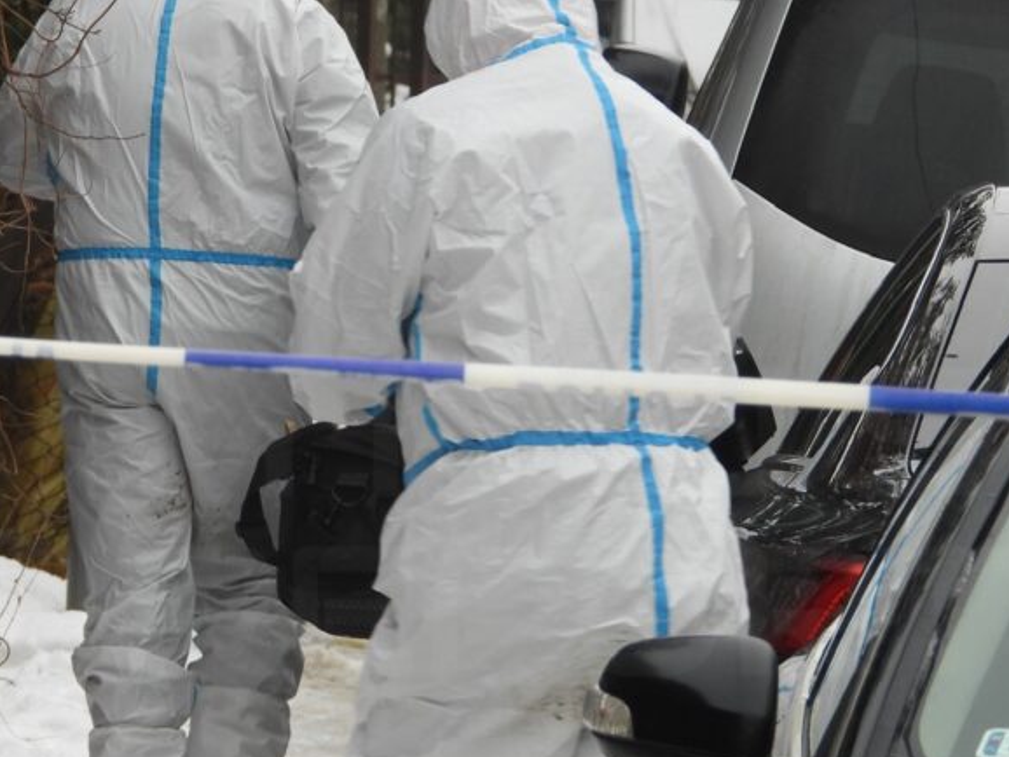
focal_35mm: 655
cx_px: 415
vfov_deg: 2.3
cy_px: 333
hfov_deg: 3.0
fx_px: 19100
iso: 100
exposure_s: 1/125
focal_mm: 66.5
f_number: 5
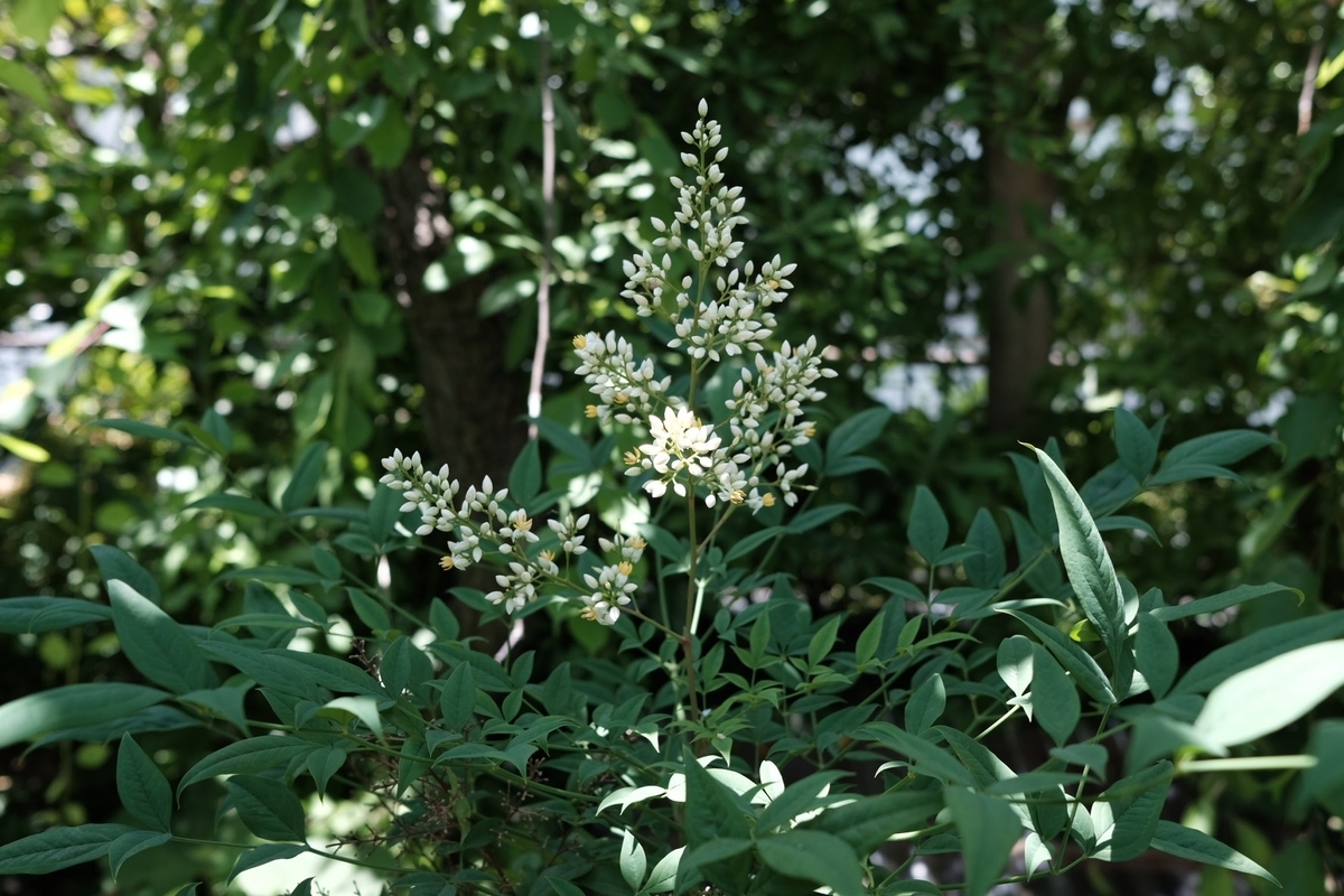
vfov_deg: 37.9
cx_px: 672
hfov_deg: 54.4
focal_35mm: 35
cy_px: 448
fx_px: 1307
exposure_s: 1/180
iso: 200
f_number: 4
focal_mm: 23
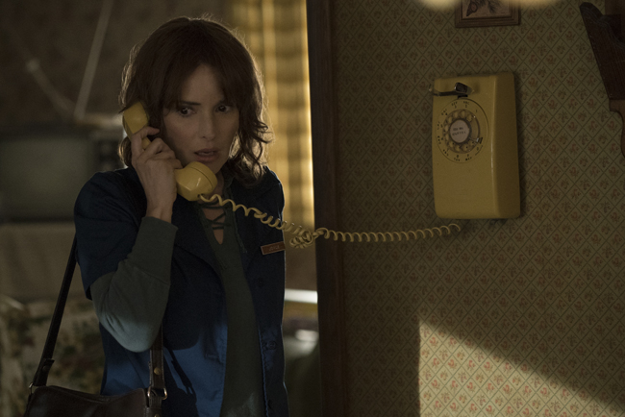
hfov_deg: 15.2
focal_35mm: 135
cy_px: 208
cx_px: 312
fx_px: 2345
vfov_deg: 10.2
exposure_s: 1/160
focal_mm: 135
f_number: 4
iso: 5000
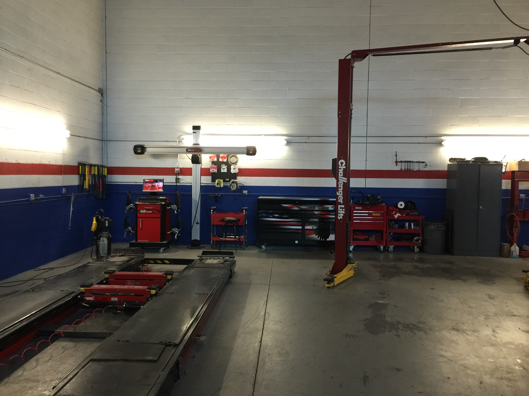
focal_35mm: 29
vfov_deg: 48.2
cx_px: 264
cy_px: 198
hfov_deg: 61.7
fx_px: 443
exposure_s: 1/15
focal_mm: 4.15
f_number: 2.2
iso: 100
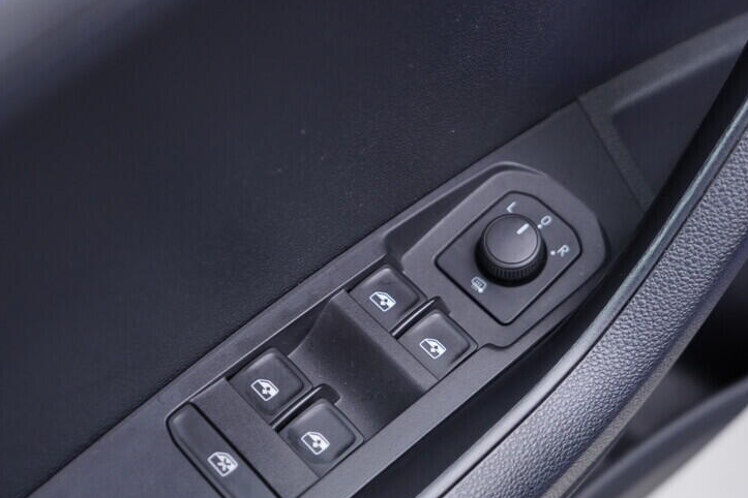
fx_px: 1060
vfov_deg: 26.4
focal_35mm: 51
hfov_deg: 38.9
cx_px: 355
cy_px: 308
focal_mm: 24
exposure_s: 1/40
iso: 250
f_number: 2.8
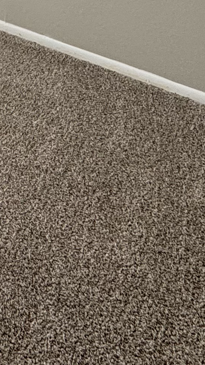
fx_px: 609
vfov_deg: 24.9
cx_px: -183
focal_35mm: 63
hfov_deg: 15.8
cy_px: -193
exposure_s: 1/99
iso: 160
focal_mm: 2.22
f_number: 2.2
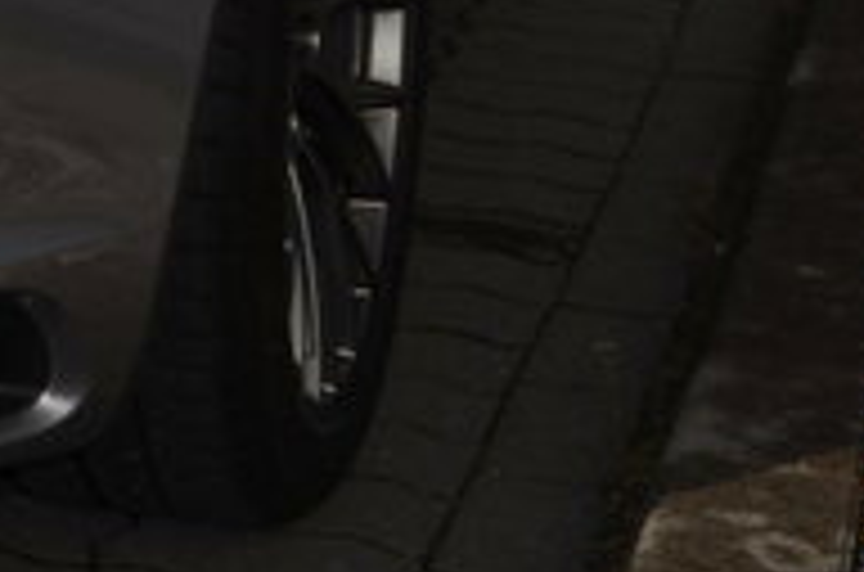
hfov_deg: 13.6
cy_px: -426
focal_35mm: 132
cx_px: -796
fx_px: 3160
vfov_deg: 9.8
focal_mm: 22
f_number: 11
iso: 100
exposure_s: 1/200
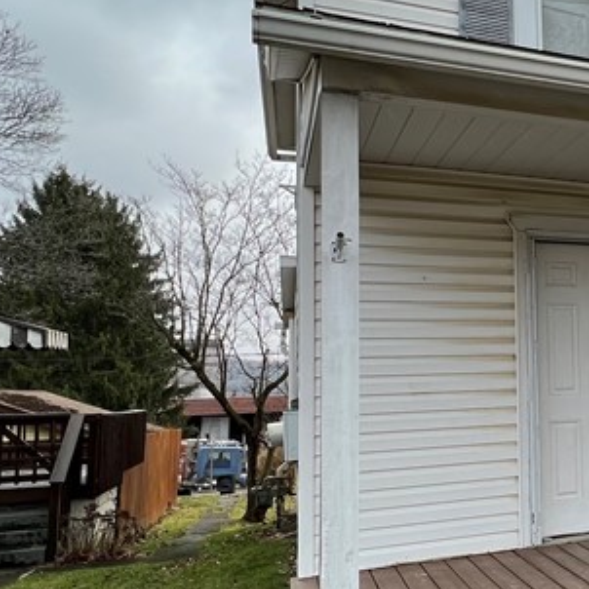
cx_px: 718
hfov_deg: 34.0
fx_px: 751
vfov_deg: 42.8
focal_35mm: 39
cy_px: 320
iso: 32
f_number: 1.8
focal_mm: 1.57
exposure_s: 1/331
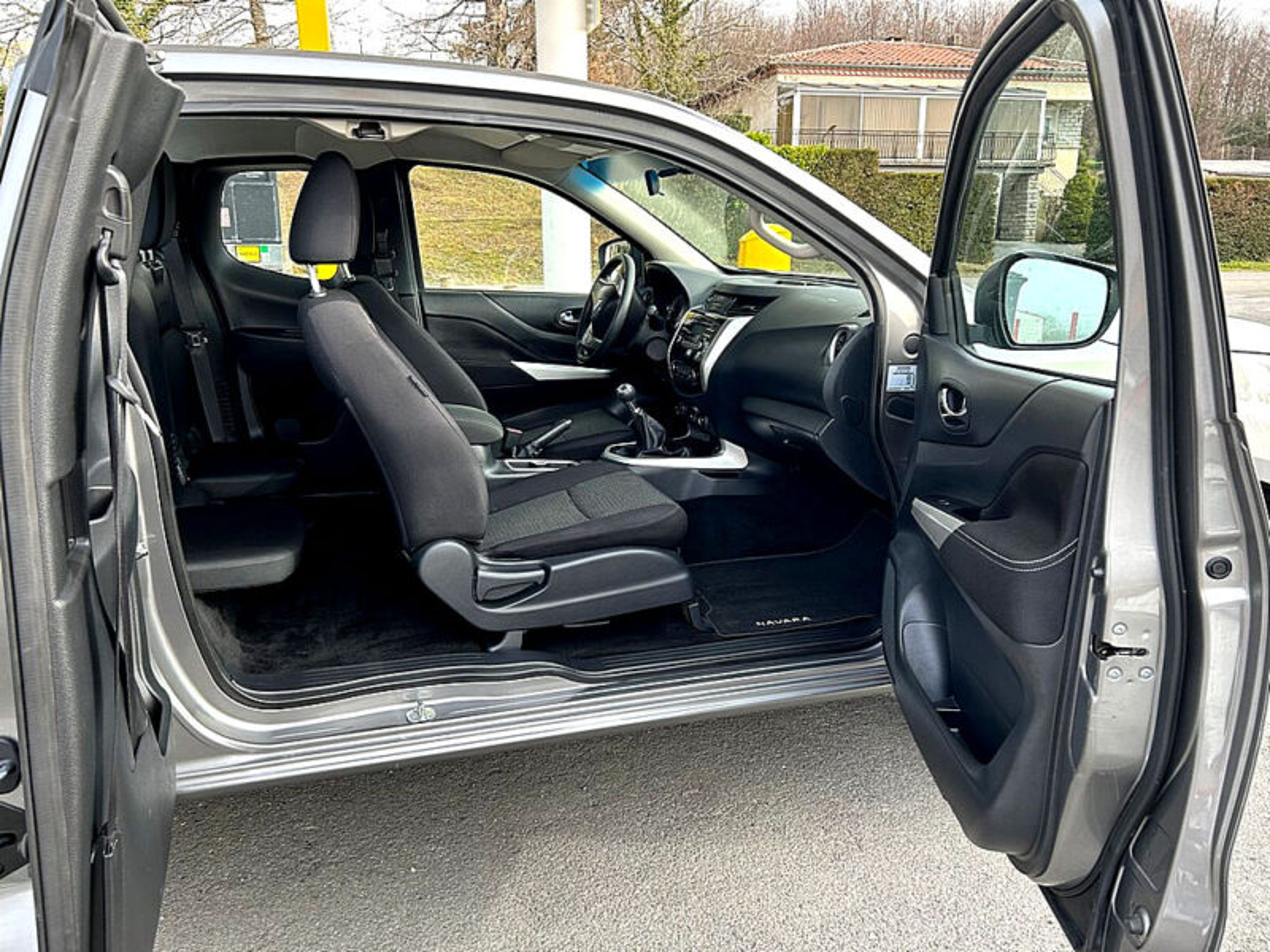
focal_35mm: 26
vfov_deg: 53.1
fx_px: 954
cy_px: 476
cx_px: 635
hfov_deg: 67.3
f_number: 1.5
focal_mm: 5.7
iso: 40
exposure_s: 1/204
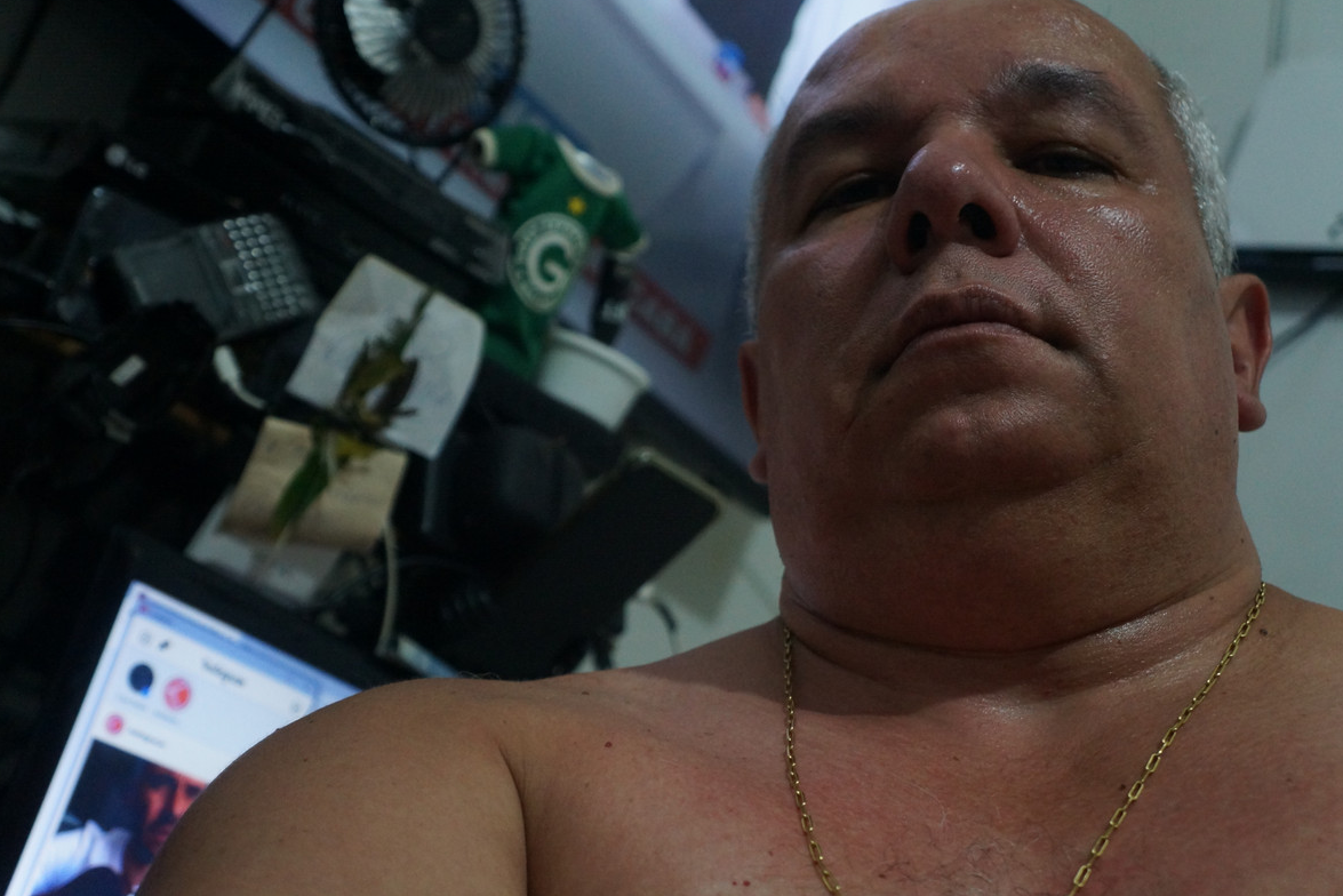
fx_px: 1661
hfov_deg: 44.0
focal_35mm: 45
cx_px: 666
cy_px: 440
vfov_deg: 30.2
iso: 2000
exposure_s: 1/60
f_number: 4
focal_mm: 29
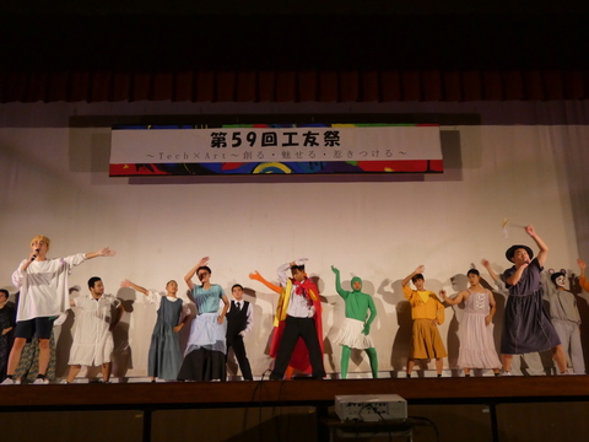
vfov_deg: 40.7
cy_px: 221
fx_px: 596
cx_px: 294
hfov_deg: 52.6
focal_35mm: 35
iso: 320
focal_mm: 6.2
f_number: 3.4
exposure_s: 1/80
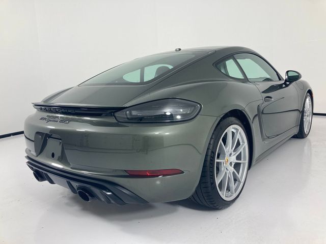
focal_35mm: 28
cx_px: 163
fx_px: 264
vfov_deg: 49.7
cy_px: 122
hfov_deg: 63.4
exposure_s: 1/197
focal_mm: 3.99
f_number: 1.8
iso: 20
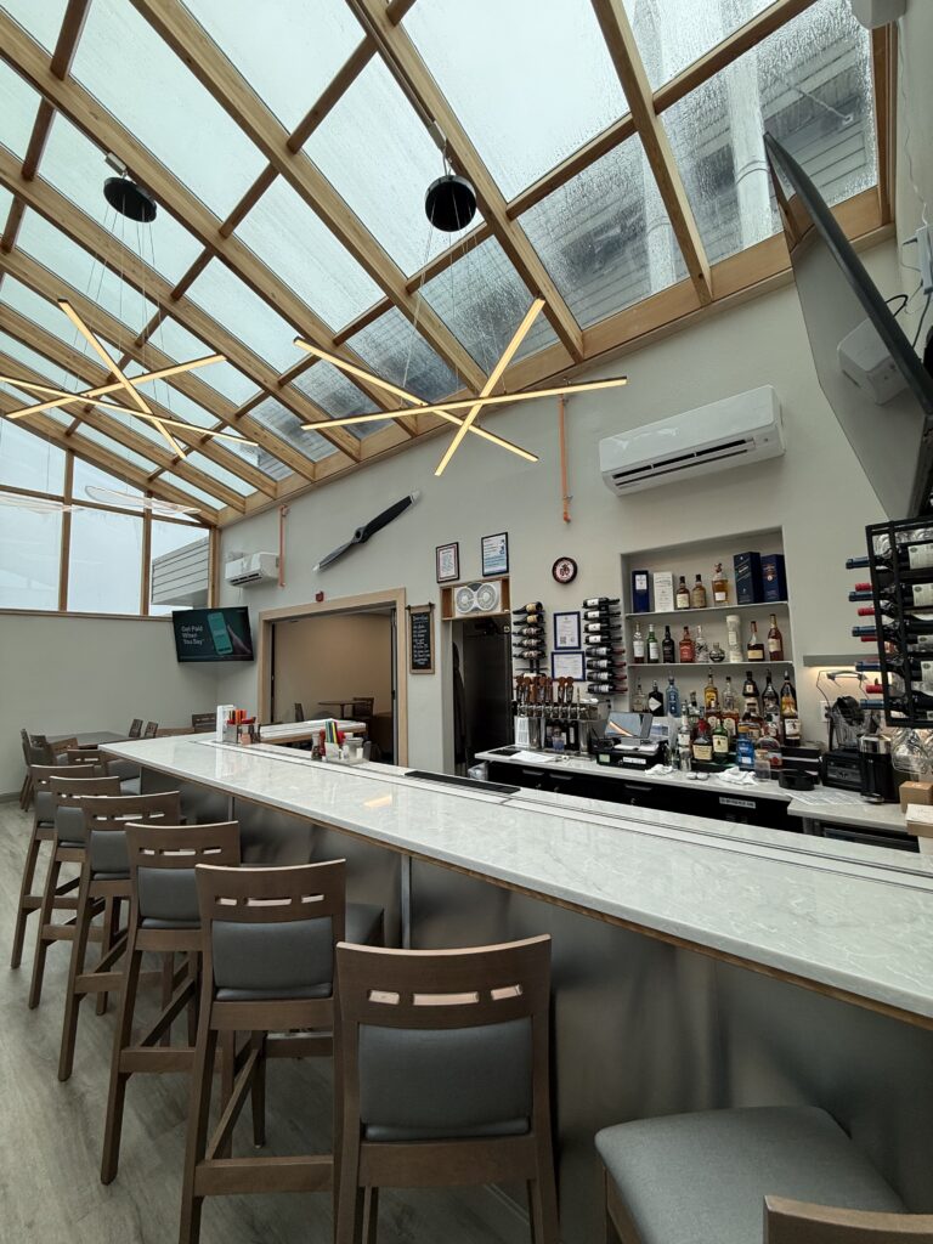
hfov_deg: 85.7
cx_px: 466
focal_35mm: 14
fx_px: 503
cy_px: 622
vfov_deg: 102.1
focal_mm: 2.22
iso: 64
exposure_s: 1/135
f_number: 2.2
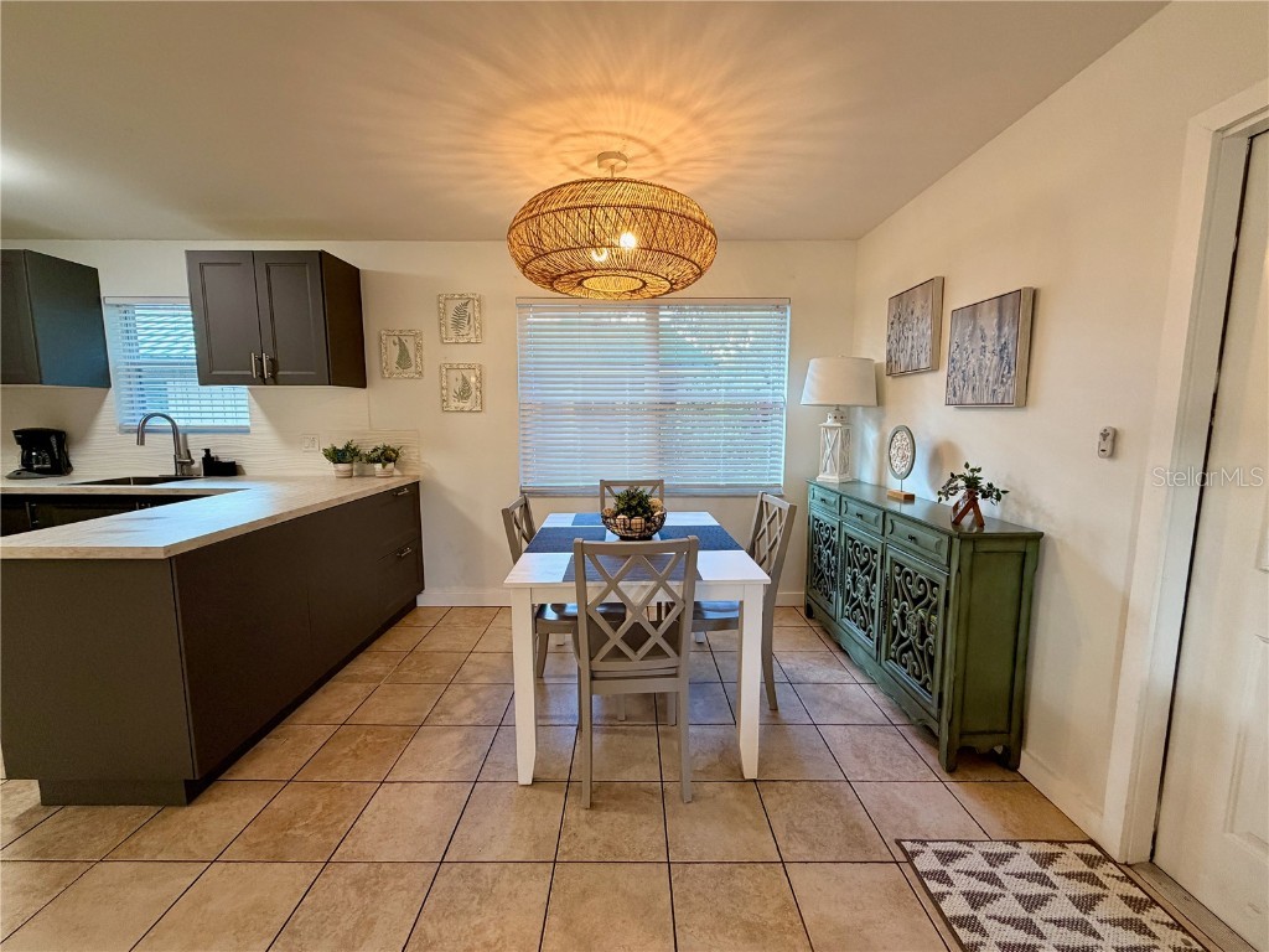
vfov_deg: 85.7
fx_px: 513
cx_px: 634
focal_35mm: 14
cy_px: 476
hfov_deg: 102.1
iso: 200
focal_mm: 2.22
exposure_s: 1/60
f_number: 2.2
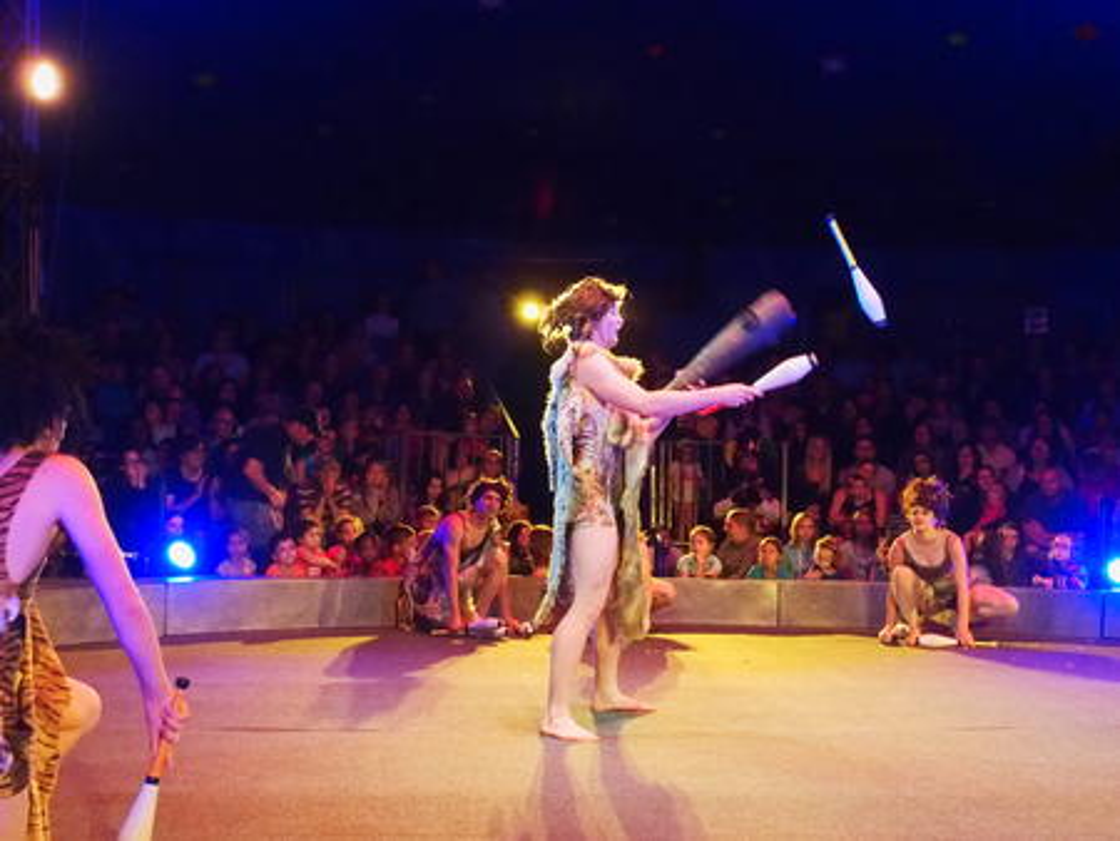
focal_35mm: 46
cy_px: 420
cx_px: 560
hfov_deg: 41.2
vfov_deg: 31.5
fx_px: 1489
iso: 1600
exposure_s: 1/125
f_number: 3.2
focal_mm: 9.8
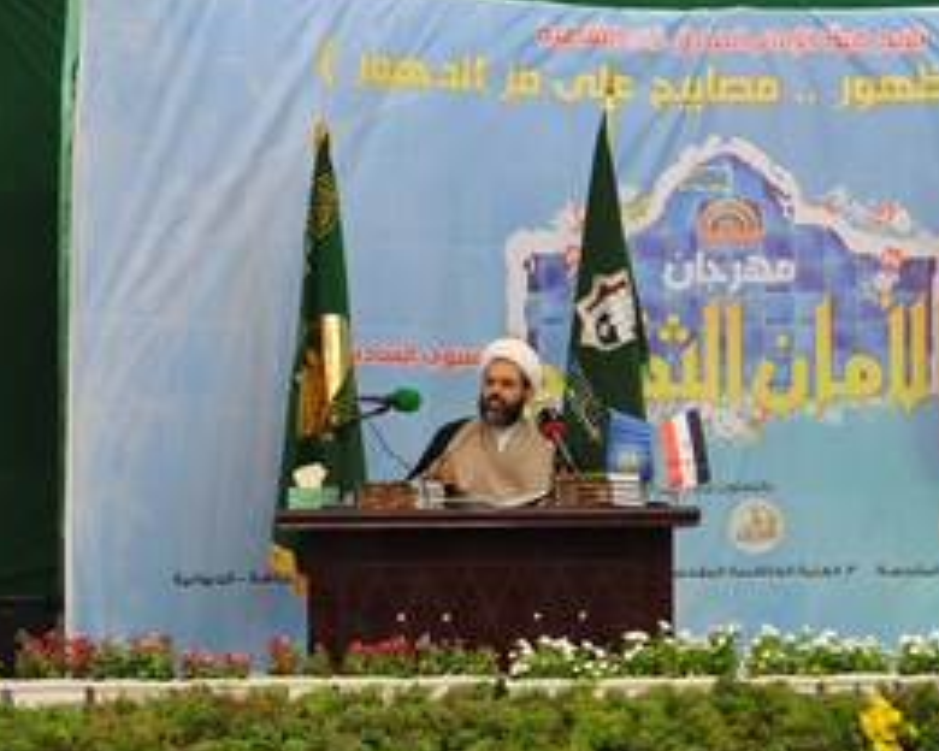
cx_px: 791
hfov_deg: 21.2
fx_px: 2473
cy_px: 495
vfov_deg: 17.2
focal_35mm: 89
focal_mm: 24
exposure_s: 1/30
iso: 400
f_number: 5.6
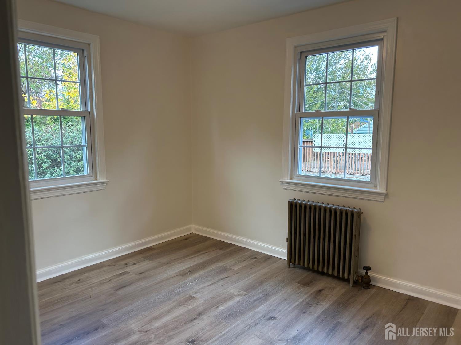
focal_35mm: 26
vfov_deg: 53.1
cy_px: 172
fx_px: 346
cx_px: 230
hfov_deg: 67.3
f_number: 1.5
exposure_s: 1/122
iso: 64
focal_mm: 5.7
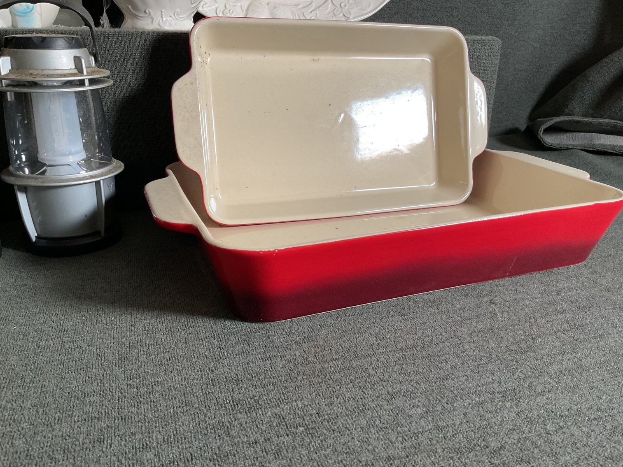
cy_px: 234
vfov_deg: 48.2
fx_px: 522
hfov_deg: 61.7
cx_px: 312
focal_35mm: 29
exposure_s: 1/60
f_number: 1.8
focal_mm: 3
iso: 50
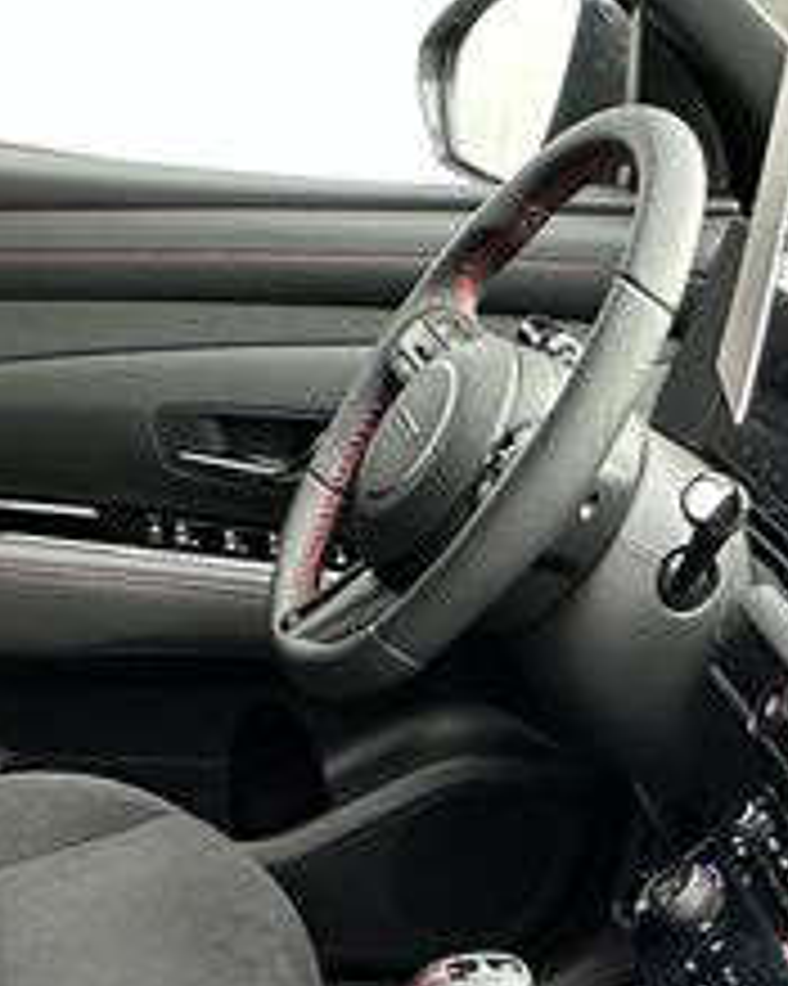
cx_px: 54
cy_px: 1216
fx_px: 1867
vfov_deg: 26.1
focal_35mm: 64
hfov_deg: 23.1
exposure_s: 1/99
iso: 250
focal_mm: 2.22
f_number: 2.2
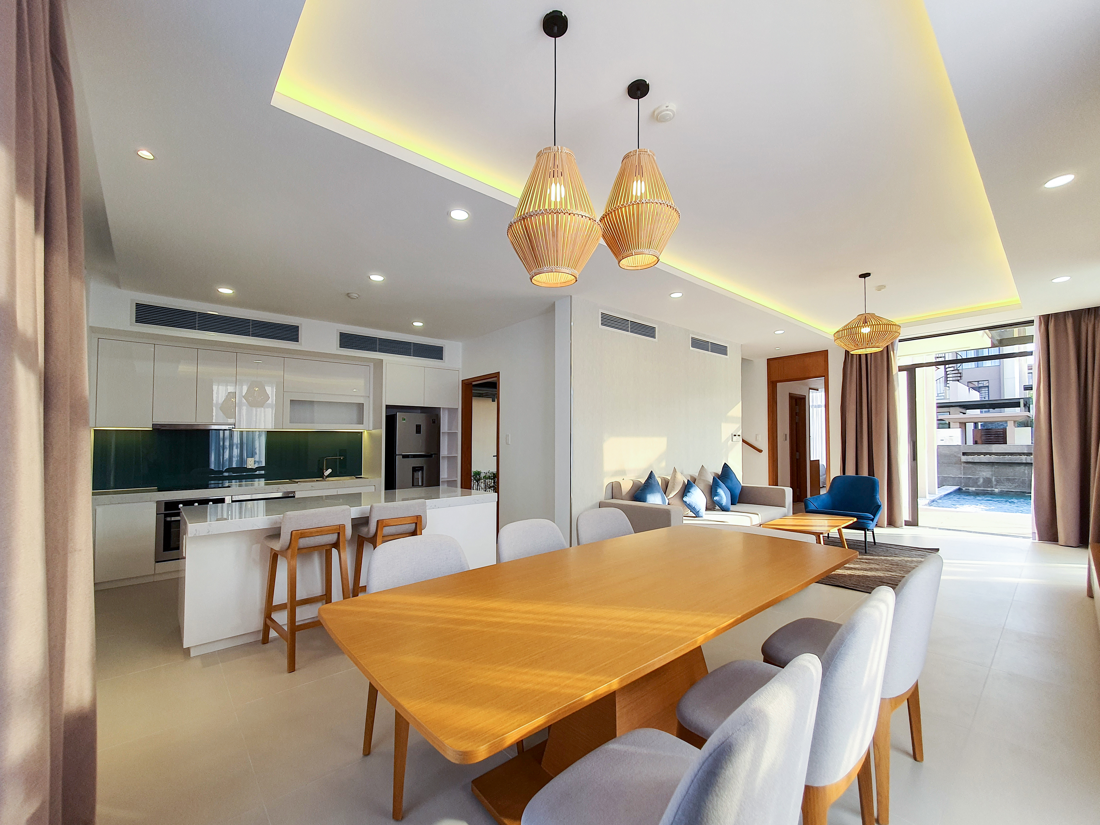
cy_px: 412
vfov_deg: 89.9
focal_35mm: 13
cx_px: 550
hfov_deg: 106.2
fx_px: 413
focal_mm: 1.8
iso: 50
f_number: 2.2
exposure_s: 1/100
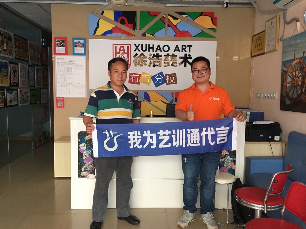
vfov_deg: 48.2
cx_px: 153
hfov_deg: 61.7
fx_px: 256
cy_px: 114
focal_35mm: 29
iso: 160
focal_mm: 4.15
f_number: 2.2
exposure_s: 1/33
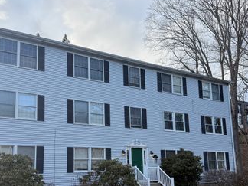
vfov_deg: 38.0
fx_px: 265
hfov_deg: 50.1
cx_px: 118
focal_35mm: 37
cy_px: 132
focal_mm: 6.76
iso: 100
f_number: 1.78
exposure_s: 1/1653
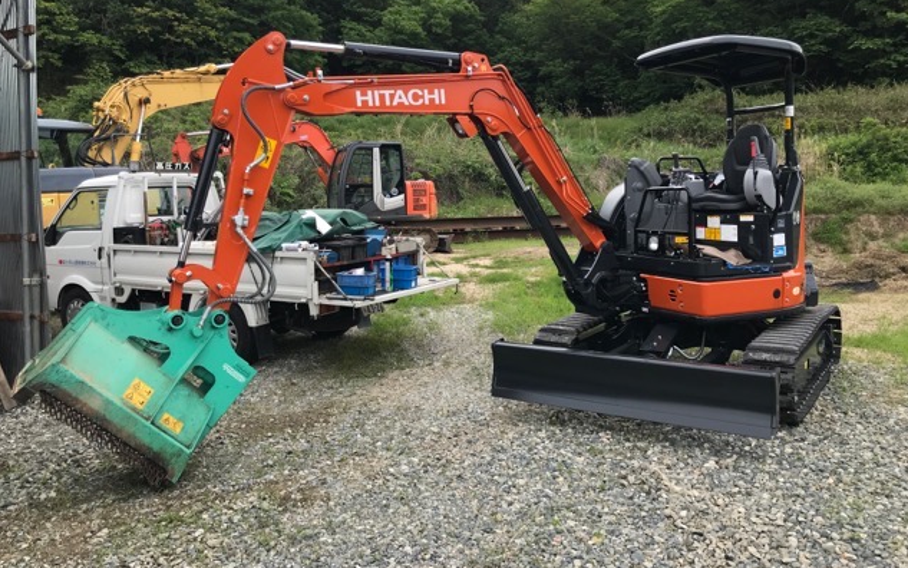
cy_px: 232
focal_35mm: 30
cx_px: 456
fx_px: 743
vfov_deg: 41.7
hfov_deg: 62.9
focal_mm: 3.99
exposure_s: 1/812
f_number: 1.8
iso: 20
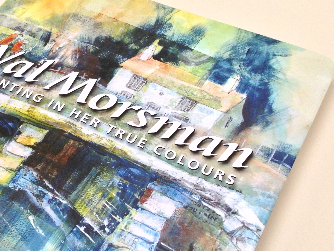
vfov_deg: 25.5
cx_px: 104
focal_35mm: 57
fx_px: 550
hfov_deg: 33.4
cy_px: 166
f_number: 2.4
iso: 50
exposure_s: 1/218
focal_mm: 4.12
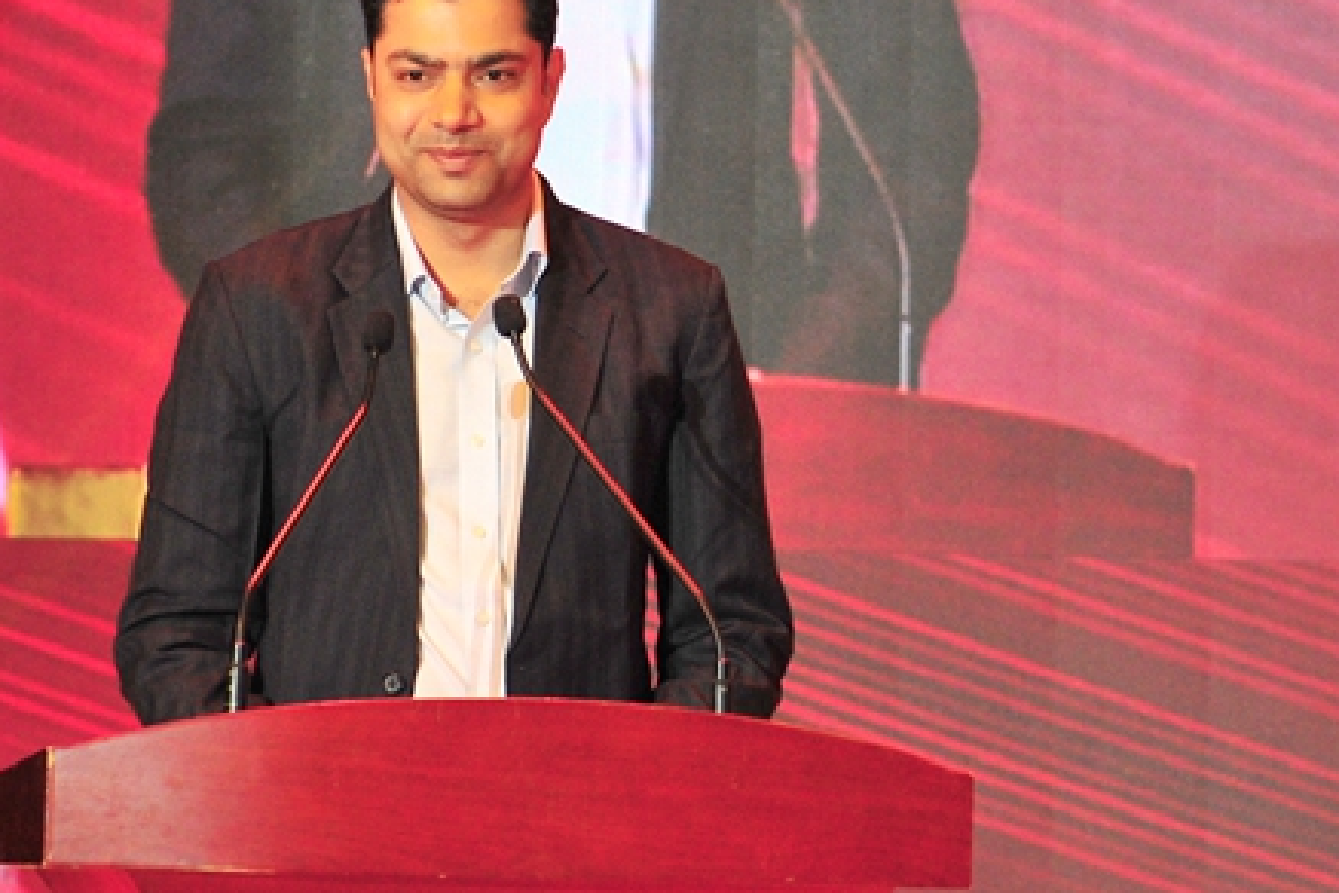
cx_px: 471
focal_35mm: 96
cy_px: 352
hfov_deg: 21.2
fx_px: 3570
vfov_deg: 14.2
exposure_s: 1/125
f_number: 4
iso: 800
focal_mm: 70
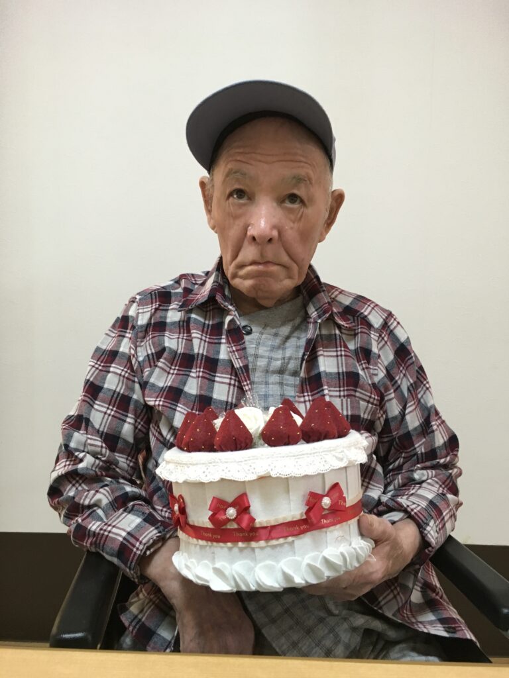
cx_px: 254
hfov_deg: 48.2
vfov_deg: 61.7
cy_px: 339
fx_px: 569
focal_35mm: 29
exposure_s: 1/30
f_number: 2.2
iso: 125
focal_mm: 4.15
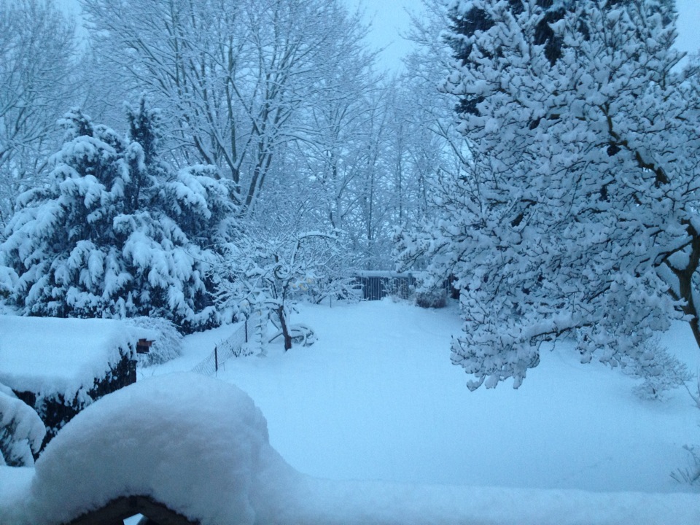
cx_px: 350
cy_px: 262
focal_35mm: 35
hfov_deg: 52.6
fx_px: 708
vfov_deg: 40.7
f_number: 2.4
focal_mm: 4.28
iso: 125
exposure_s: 1/20
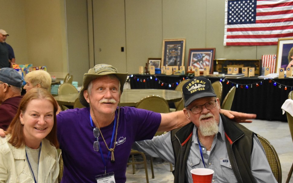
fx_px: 463
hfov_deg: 35.1
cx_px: 126
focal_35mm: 58
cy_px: 115
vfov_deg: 22.3
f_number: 4.2
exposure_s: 1/60
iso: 5000
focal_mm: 32
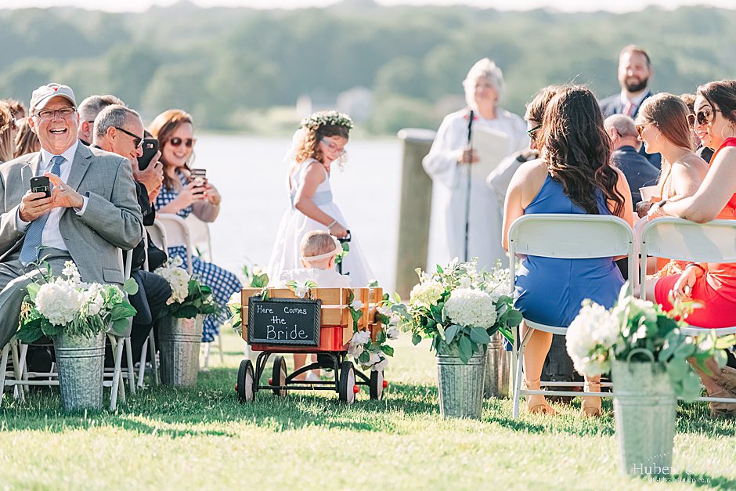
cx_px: 368
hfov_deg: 12.1
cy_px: 246
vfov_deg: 8.1
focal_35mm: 170
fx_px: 3476
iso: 400
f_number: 2.8
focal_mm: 170
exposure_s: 1/3200
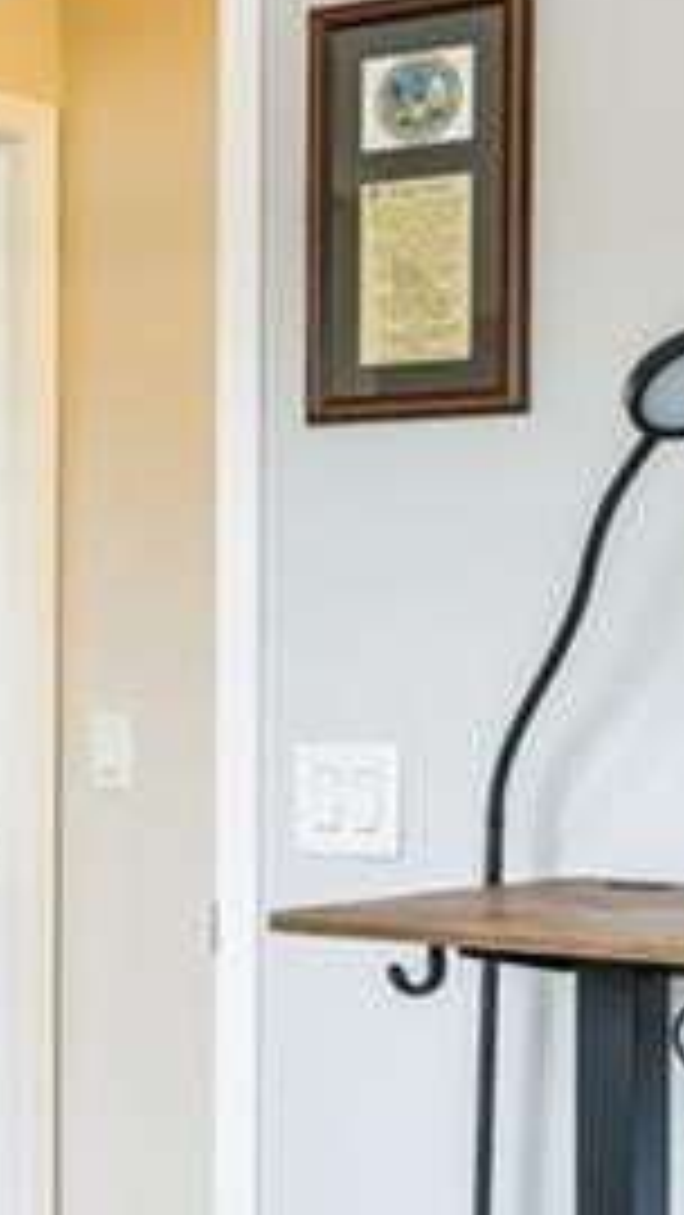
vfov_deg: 24.4
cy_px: 706
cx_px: -612
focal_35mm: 87
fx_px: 2803
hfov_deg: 12.5
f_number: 9
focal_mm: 14
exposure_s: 1/6
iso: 400
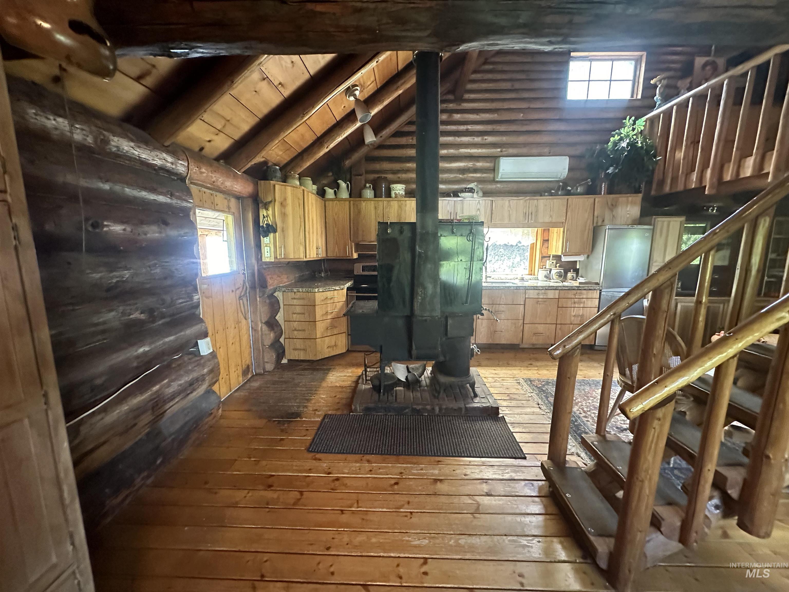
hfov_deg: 102.1
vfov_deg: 85.7
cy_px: 296
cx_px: 394
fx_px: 319
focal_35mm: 14
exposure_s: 1/60
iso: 800
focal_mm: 2.22
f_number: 2.2
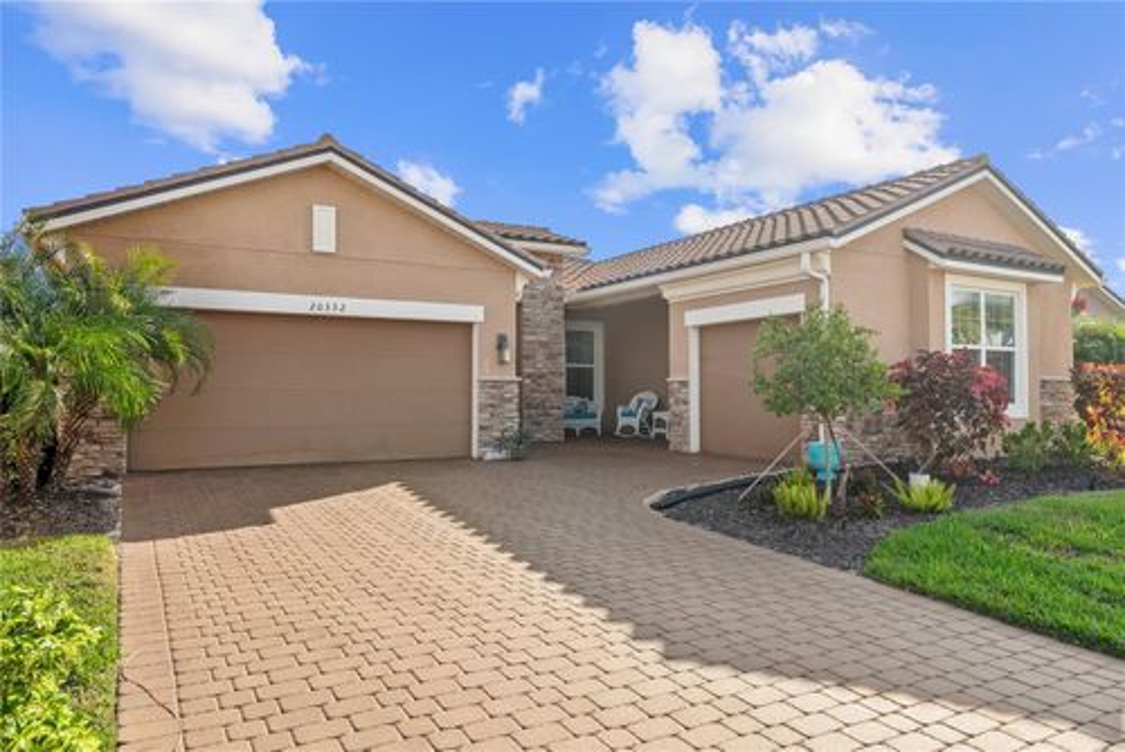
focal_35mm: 24
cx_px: 562
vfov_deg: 53.2
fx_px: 750
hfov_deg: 73.7
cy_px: 376
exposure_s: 1/125
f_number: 9
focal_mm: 24
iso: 400
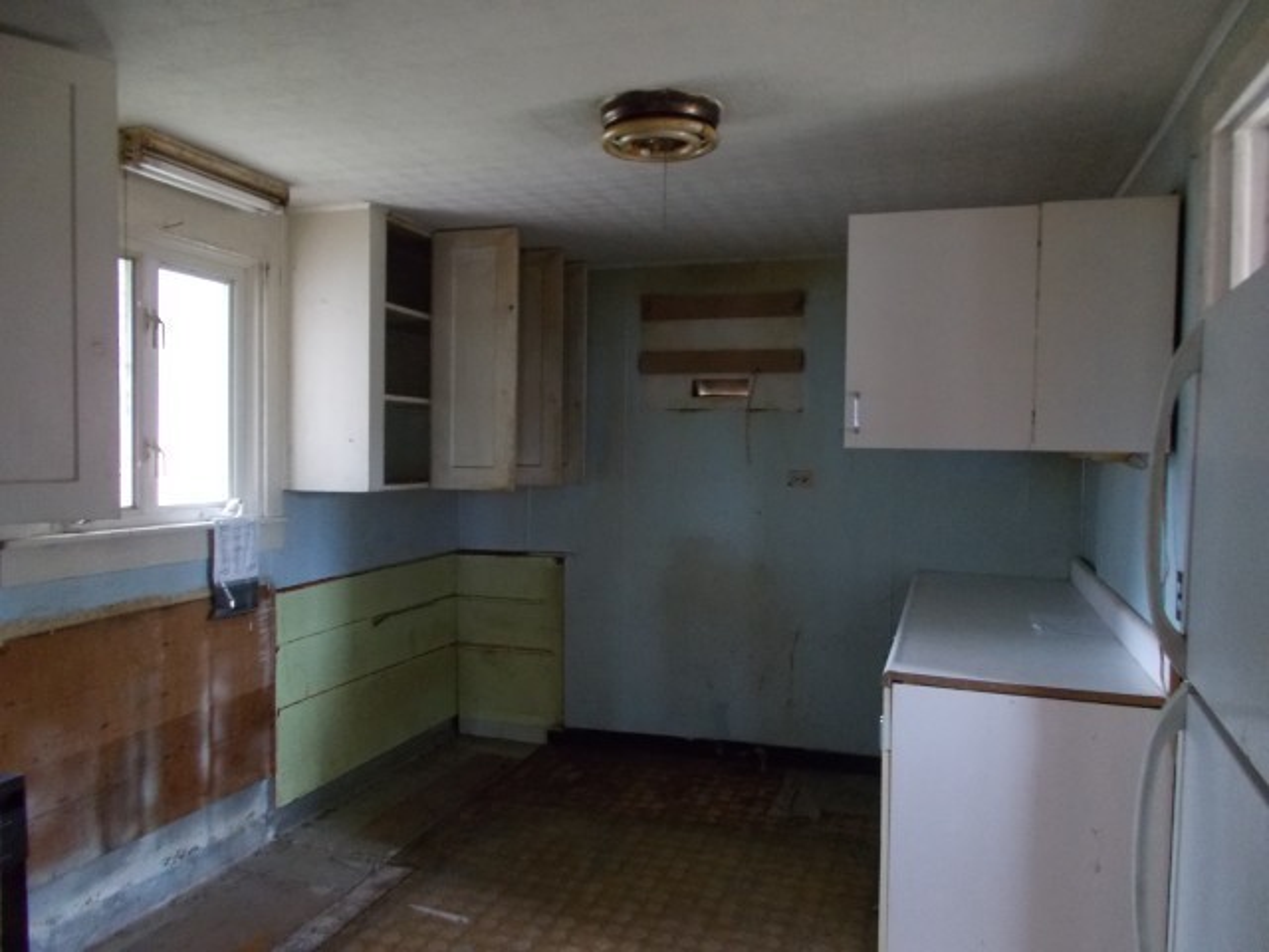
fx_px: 953
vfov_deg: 53.1
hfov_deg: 67.3
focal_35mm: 26
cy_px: 476
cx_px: 634
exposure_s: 1/10
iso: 400
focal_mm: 4.6
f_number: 3.2
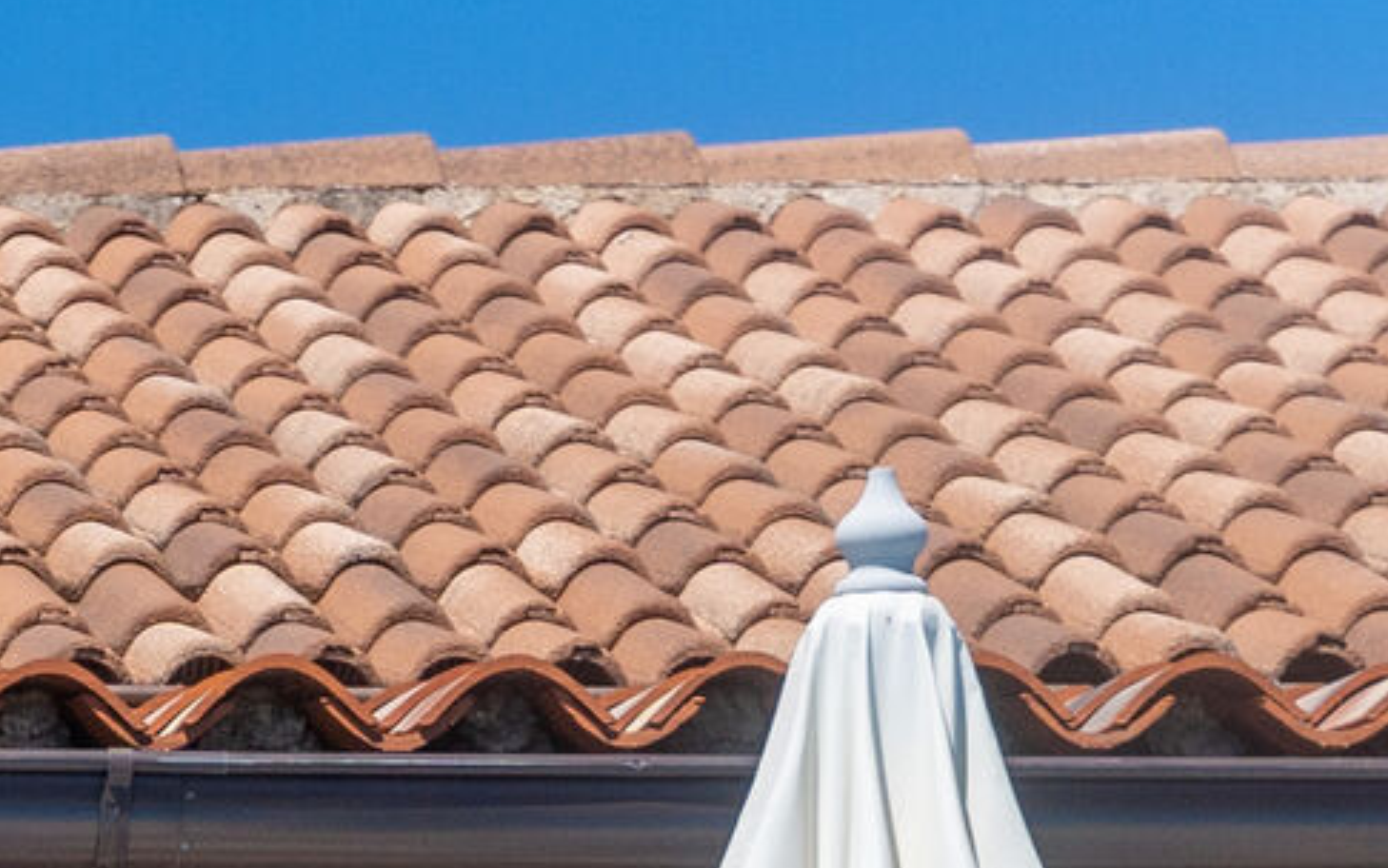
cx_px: -1328
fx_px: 12243
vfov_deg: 3.9
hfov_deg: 6.3
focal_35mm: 324
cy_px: 2597
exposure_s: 1/8000
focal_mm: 55.1
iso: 320
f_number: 2.8
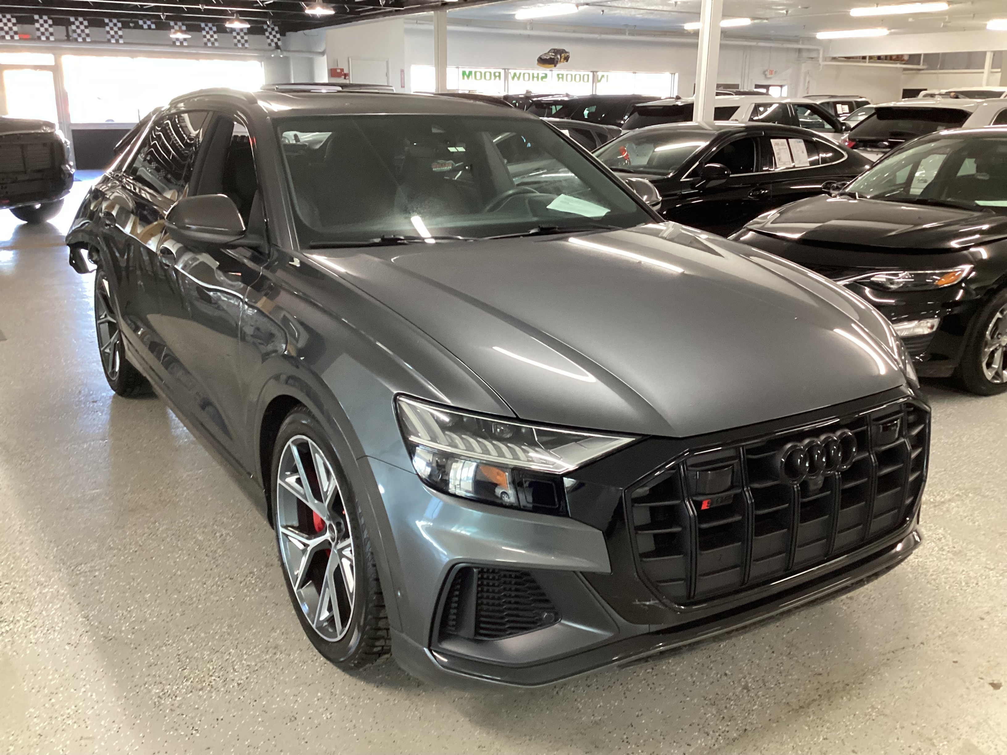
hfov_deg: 58.4
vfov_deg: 45.4
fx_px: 902
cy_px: 378
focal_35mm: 31
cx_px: 504
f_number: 2.4
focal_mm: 3.3
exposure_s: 1/60
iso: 400
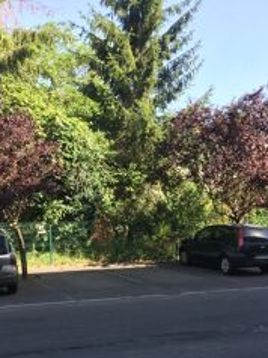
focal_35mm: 52
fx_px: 538
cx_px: 84
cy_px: 261
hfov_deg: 27.8
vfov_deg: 36.1
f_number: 2.2
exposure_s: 1/347
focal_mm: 4.15
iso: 32
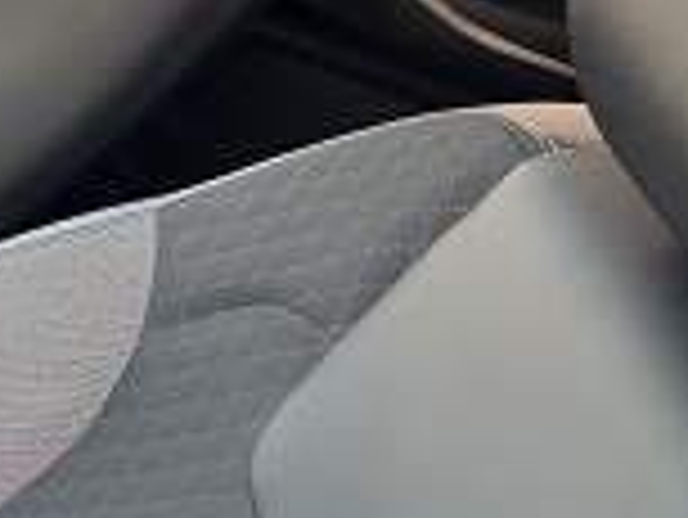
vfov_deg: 14.0
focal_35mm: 106
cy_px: 288
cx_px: -594
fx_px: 2108
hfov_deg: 15.6
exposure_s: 1/50
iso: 80
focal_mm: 3.98
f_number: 1.8
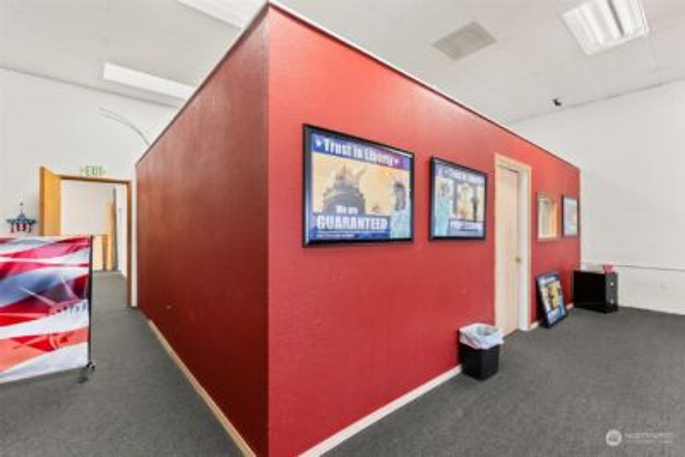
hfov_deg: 96.7
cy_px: 228
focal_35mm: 16
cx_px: 342
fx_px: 305
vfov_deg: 73.8
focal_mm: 16
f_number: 8
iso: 500
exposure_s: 1/5
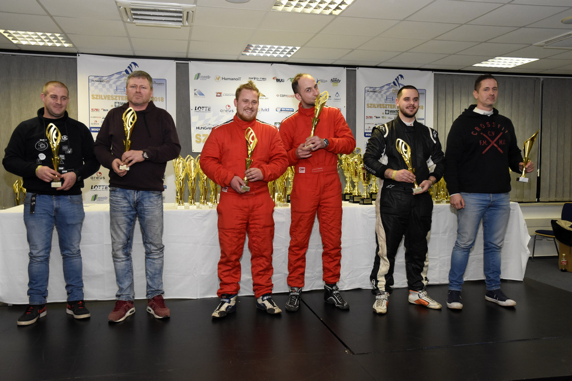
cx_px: 286
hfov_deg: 57.2
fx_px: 524
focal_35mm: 33
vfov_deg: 40.0
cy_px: 190
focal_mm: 22
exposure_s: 1/160
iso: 2000
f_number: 5.6
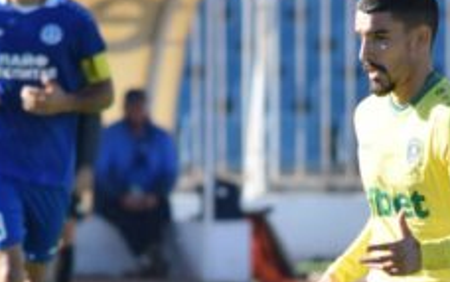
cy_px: 290
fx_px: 13982
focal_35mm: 1139
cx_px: 288
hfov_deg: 1.8
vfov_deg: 1.2
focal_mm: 270
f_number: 5.6
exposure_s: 1/800
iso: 400
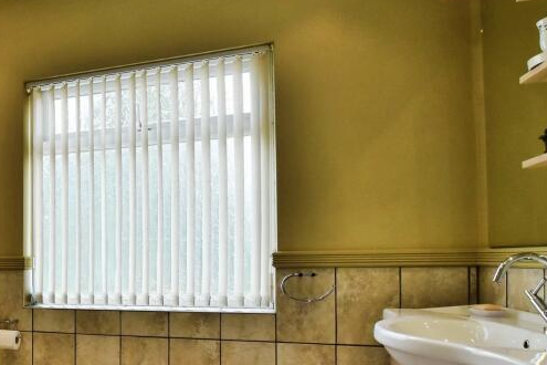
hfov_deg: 52.1
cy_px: 247
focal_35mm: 31
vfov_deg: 41.7
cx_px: 42
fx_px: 471
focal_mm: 10
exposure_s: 1/125
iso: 1600
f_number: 8
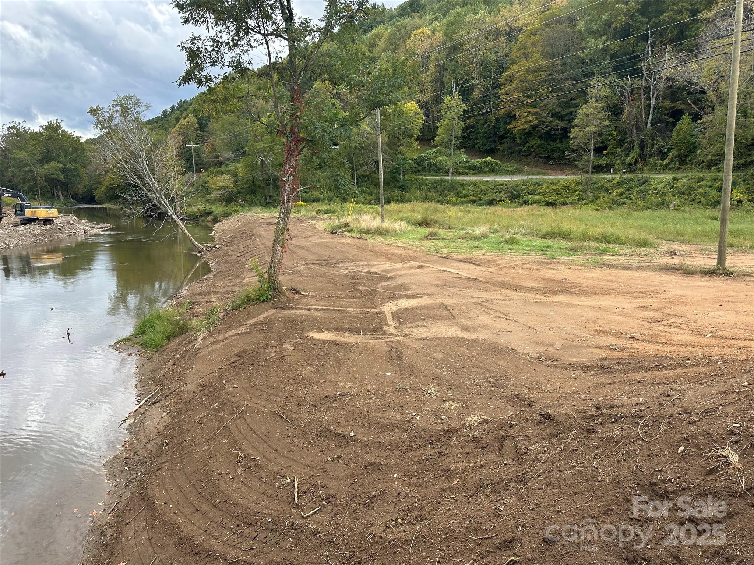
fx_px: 523
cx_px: 377
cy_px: 282
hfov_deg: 71.6
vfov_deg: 56.8
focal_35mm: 24
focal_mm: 6.86
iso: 80
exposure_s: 1/918
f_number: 1.78
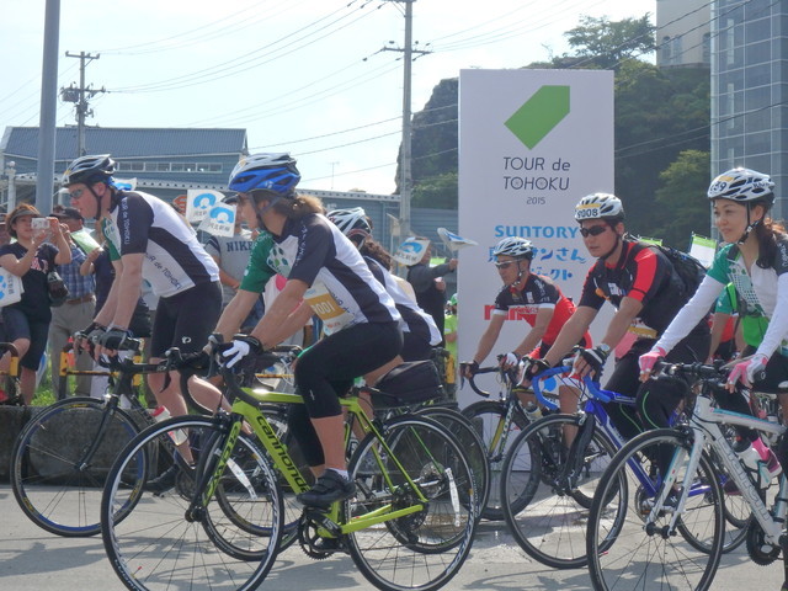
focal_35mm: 61
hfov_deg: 31.7
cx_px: 394
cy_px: 296
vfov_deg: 24.0
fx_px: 1389
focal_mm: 10.9
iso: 125
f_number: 5.1
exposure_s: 1/1000
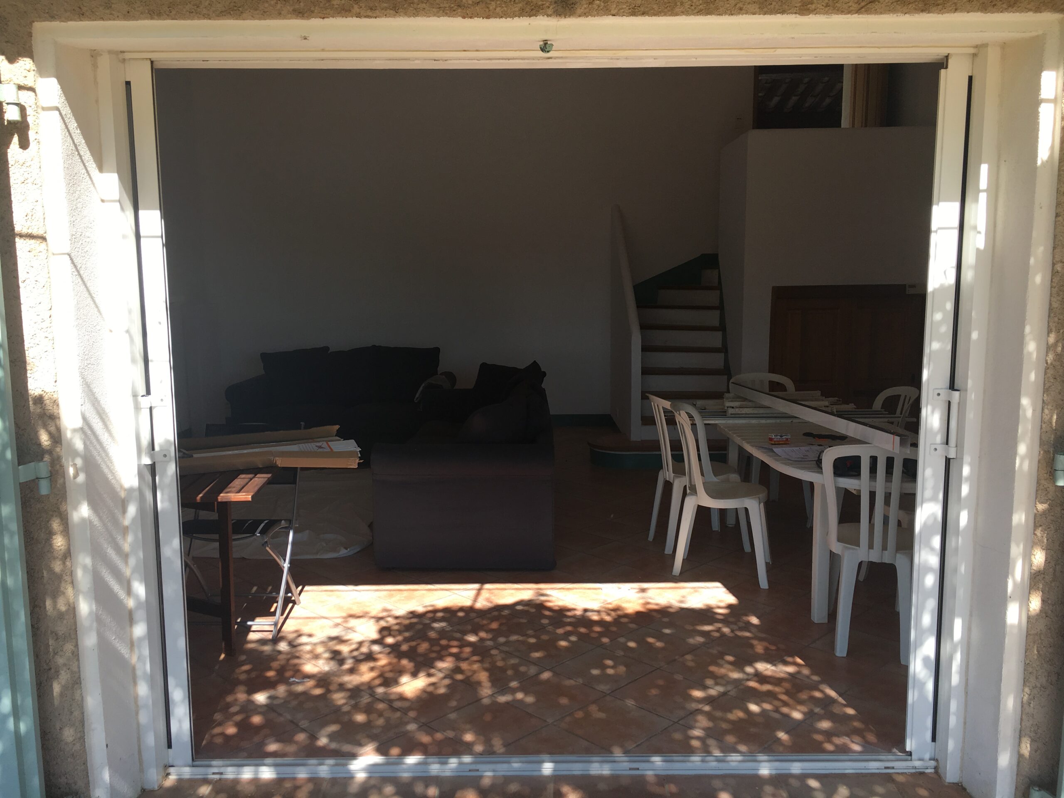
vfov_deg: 48.2
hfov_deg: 61.7
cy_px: 399
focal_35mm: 29
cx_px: 532
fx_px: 891
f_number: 2.2
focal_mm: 4.15
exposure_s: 1/496
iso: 25
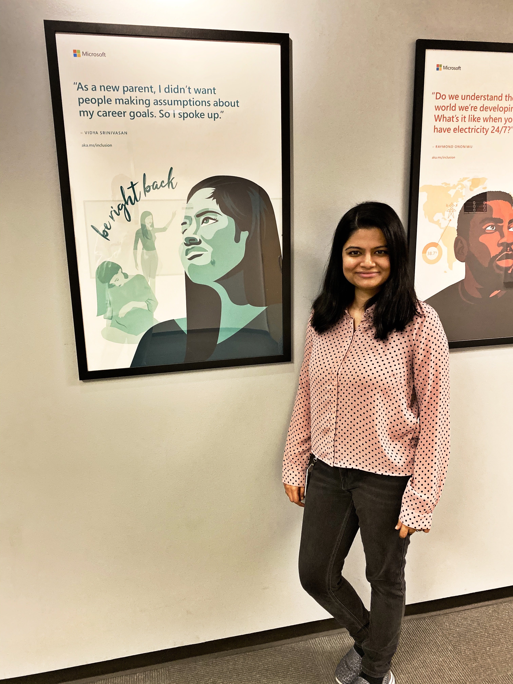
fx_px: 514
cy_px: 342
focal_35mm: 26
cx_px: 256
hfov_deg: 53.1
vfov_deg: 67.3
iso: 500
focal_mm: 4.25
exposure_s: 1/60
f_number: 1.8
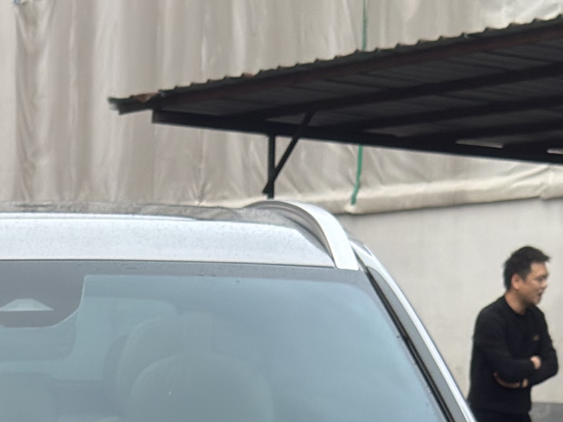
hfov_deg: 13.0
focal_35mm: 149
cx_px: -33
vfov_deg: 9.4
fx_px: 2423
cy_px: 805
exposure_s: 1/62
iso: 80
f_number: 1.78
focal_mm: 6.76
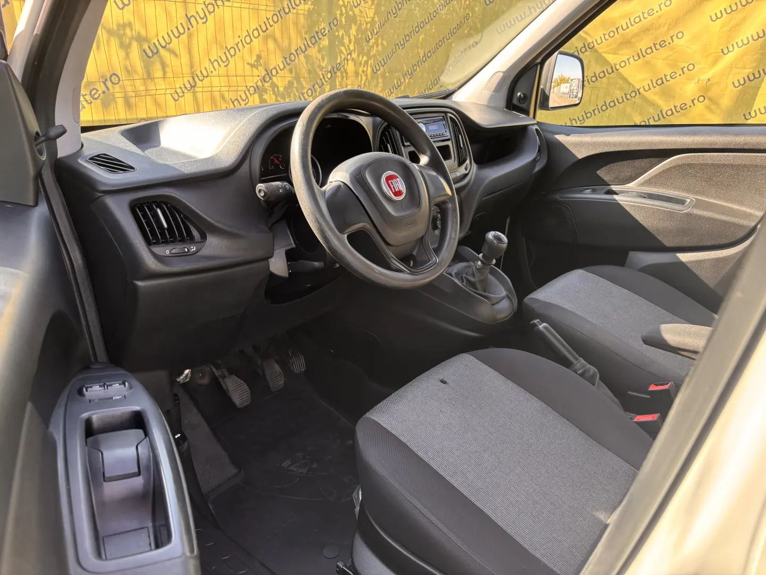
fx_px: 575
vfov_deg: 53.1
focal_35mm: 26
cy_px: 288
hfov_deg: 67.3
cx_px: 383
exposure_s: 1/141
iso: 64
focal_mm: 5.96
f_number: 1.6
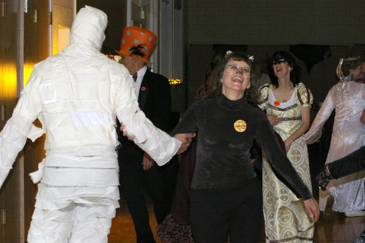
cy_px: 122
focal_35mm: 105
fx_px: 1064
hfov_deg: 19.5
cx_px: 182
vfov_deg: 13.0
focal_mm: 70
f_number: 5.6
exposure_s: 1/100
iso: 800
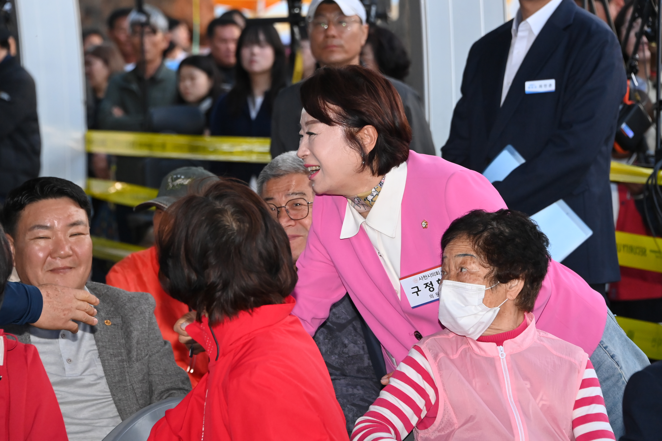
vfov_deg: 9.5
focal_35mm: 145
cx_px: 331
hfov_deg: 14.2
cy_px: 220
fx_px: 2666
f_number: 6.3
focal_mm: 145
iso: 4000
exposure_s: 1/250
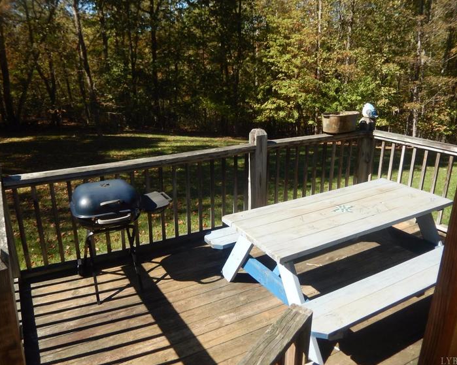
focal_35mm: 27
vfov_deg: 53.2
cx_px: 216
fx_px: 365
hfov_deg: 64.0
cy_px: 179
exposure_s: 1/640
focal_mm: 4.5
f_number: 3.4
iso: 125
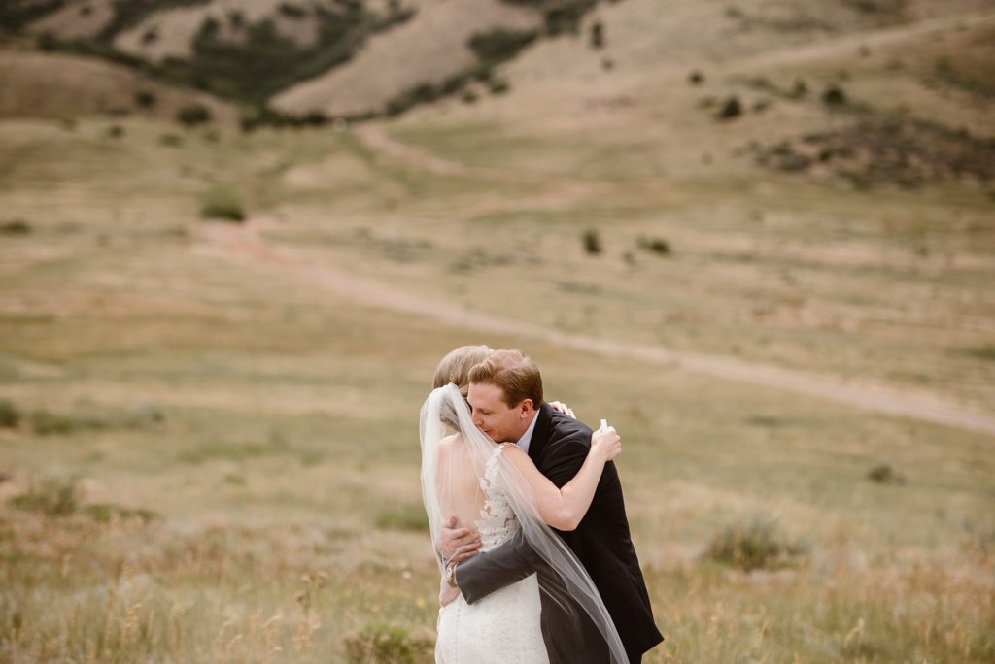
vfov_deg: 11.8
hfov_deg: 17.6
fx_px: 3208
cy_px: 332
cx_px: 498
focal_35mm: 116
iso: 200
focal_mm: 116
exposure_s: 1/2500
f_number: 2.8
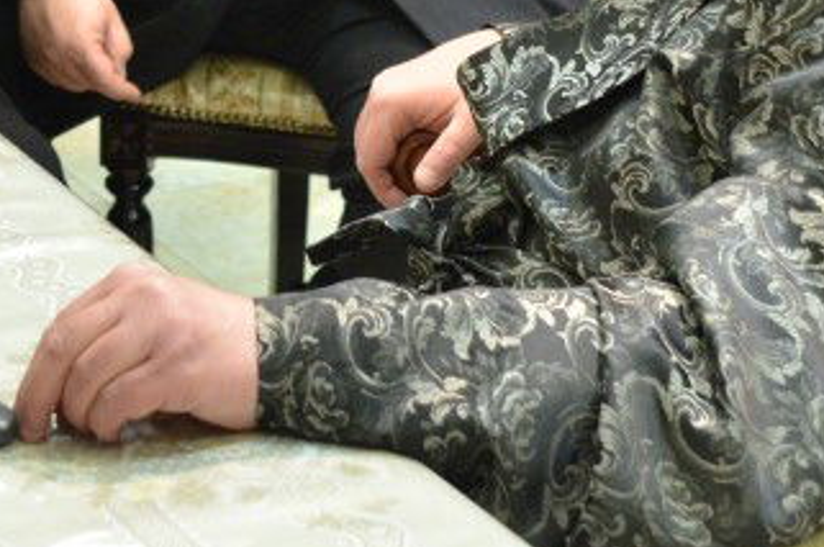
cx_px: 180
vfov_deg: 10.0
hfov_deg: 15.2
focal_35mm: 134
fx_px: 3062
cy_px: -208
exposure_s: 1/250
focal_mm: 28
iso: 1600
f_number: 4
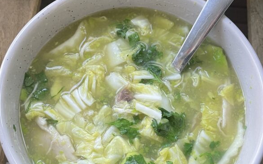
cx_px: 129
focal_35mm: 46
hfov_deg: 43.5
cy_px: 101
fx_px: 330
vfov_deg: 27.9
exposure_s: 1/72
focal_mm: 4.2
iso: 125
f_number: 1.6
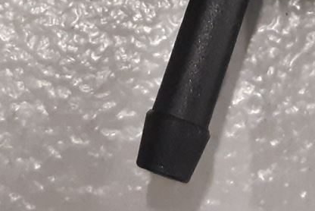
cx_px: 194
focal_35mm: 133
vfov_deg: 9.9
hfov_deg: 15.4
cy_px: -153
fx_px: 1165
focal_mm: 3.93
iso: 250
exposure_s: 1/50
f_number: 1.7
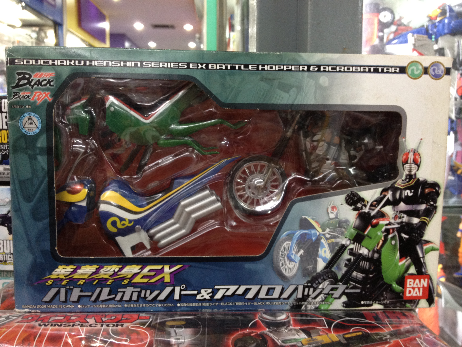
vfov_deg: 40.7
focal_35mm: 35
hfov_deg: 52.6
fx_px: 467
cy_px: 174
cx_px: 231
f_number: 2.4
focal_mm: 4.28
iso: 160
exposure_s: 1/20
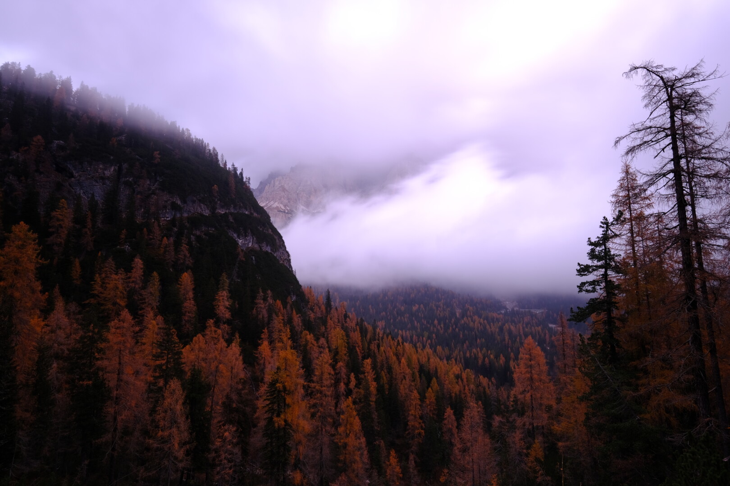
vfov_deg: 61.9
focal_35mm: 20
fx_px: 406
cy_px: 243
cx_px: 365
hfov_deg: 84.0
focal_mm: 13.2
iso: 80
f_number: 10
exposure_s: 10
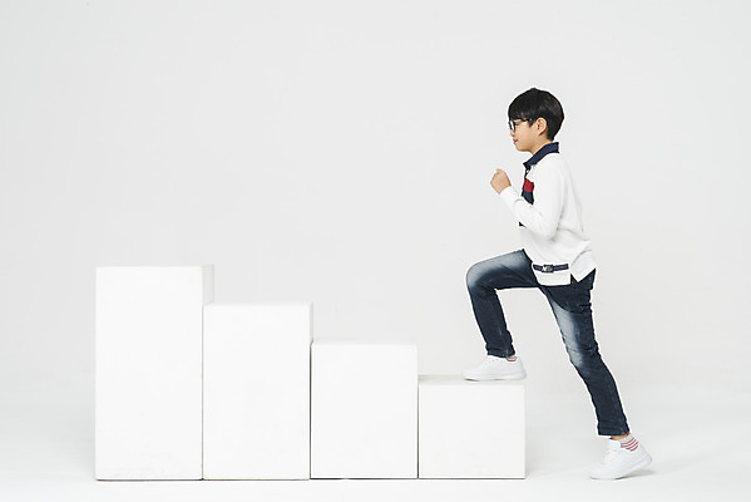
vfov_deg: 26.0
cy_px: 251
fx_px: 1085
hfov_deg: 38.2
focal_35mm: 52
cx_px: 376
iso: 100
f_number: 20
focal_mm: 52
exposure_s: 1/125
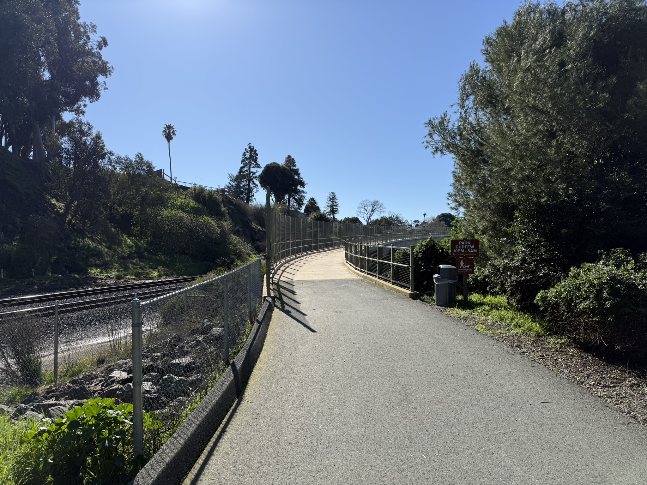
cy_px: 242
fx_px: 449
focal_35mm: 24
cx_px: 324
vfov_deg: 56.8
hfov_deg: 71.6
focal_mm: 6.76
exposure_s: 1/6173
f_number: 1.78
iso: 80
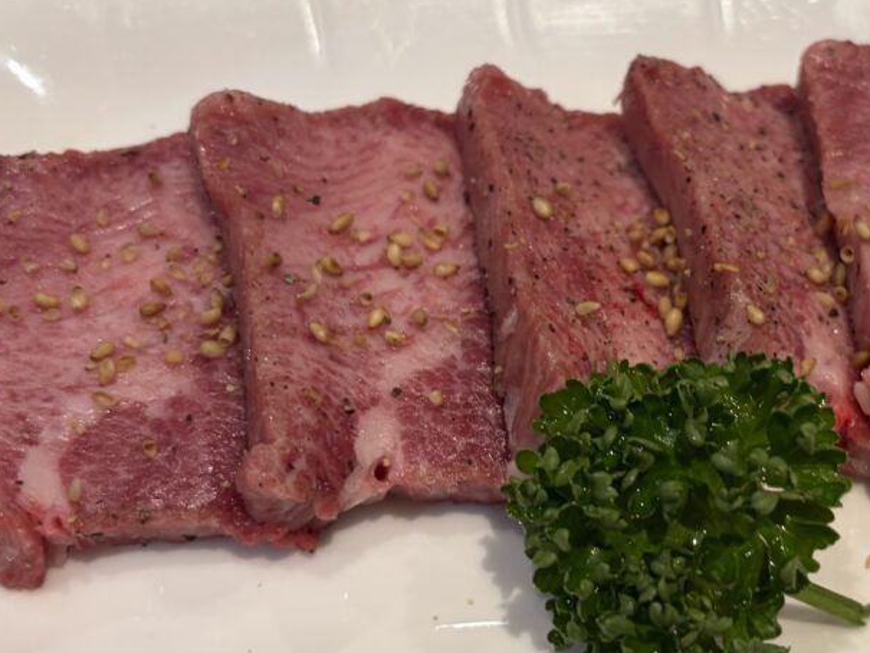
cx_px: 672
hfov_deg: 34.1
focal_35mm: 55
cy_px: 360
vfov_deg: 26.6
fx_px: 1383
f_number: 1.6
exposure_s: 1/50
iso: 64
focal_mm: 5.96
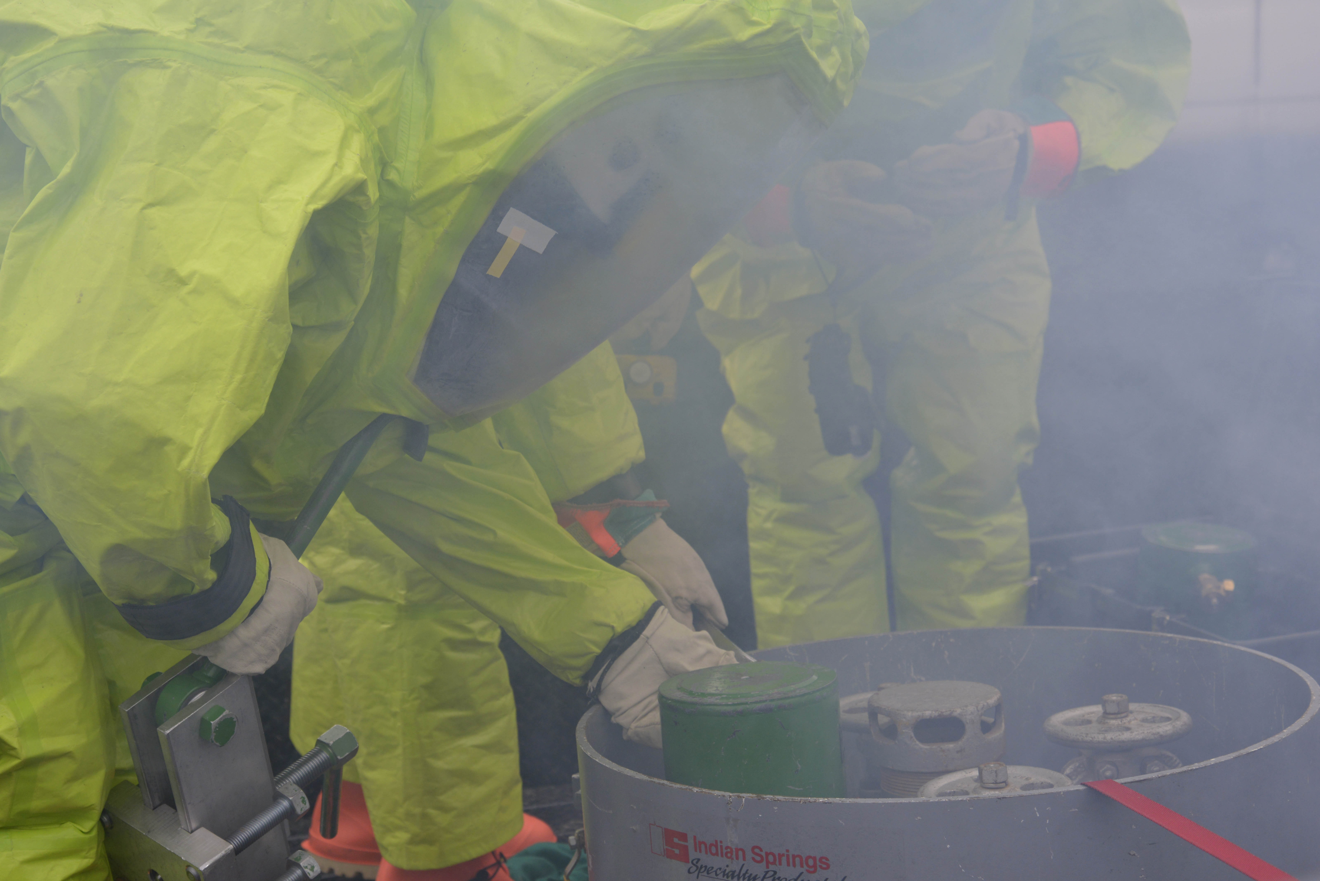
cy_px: 440
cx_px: 660
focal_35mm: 52
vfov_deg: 26.0
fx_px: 1907
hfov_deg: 38.2
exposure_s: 1/500
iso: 800
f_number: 5.6
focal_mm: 52
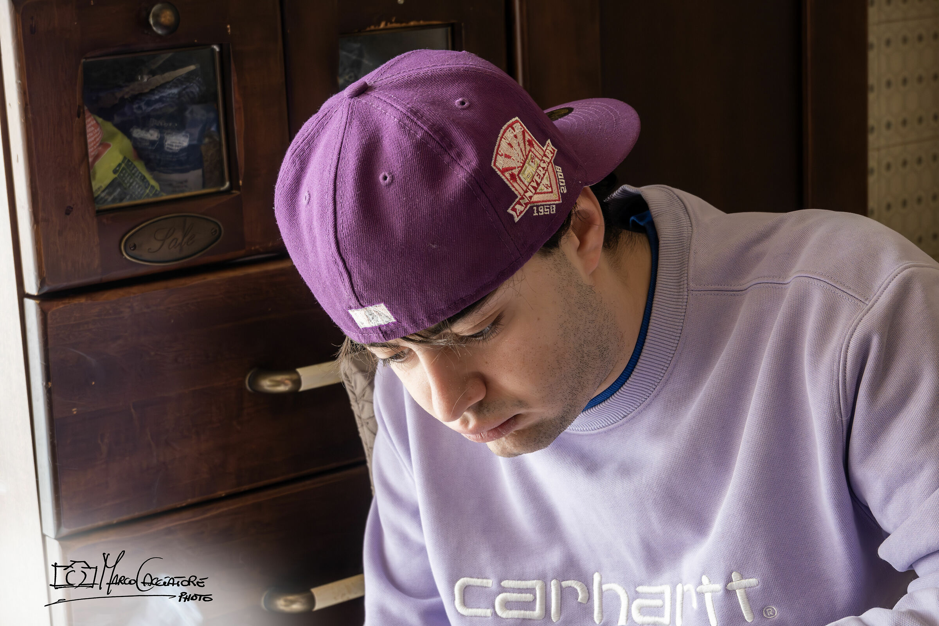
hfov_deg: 27.0
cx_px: 470
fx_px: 1956
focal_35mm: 75
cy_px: 313
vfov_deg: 18.2
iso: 640
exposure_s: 1/20
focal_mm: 50
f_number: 7.1
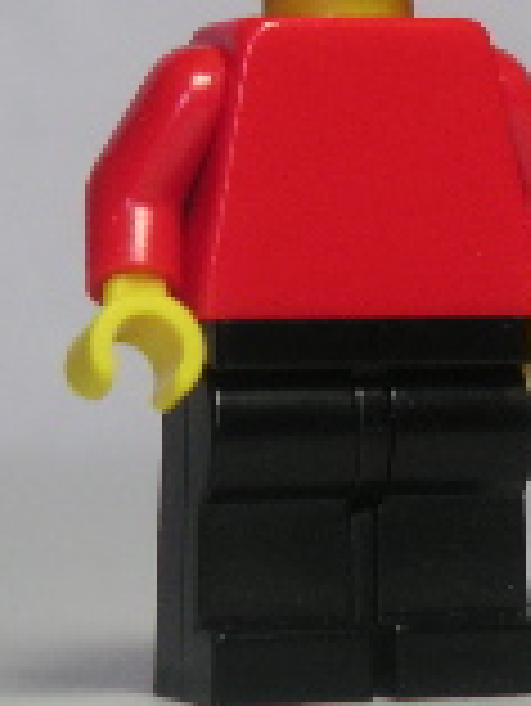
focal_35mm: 300
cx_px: 574
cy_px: 139
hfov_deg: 4.9
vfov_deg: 6.6
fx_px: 6128
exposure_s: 4
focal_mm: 17.1
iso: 100
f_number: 3.6
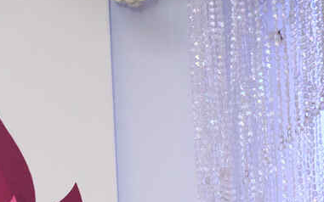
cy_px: 700
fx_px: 1360
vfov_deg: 7.1
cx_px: -202
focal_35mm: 154
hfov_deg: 12.7
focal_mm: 30
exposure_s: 1/250
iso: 2000
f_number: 4
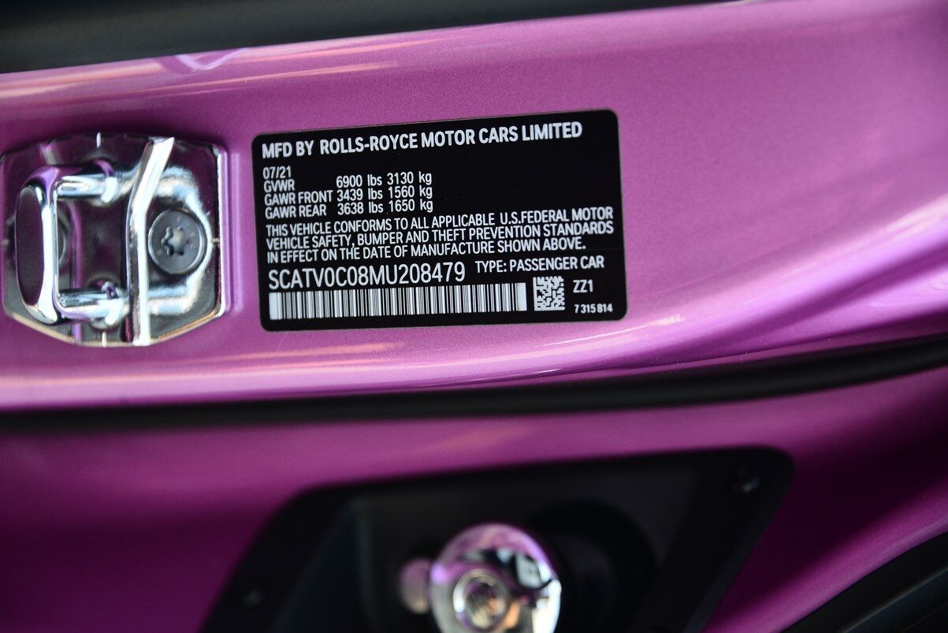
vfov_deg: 11.2
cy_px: 316
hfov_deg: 16.8
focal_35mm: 122
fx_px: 3214
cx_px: 474
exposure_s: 1/250
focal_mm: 122
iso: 640
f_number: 5.6
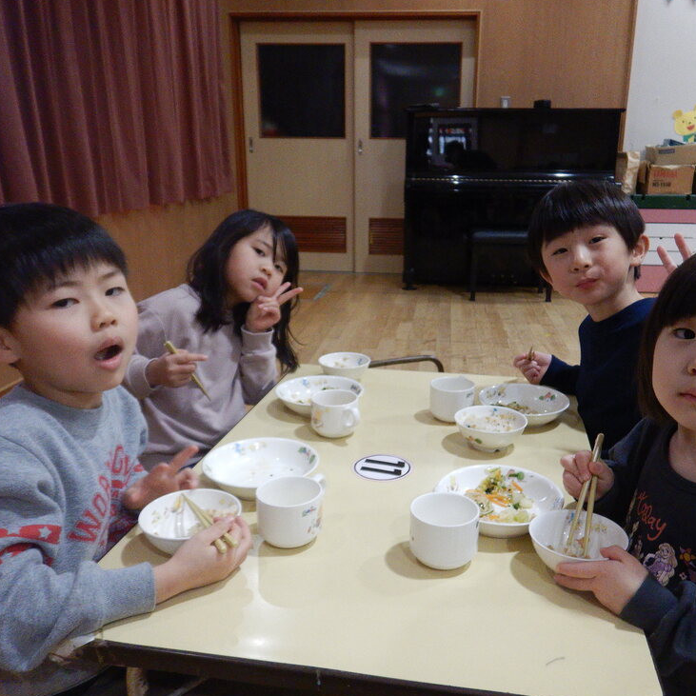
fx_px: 660
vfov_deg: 55.6
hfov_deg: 55.5
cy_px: 350
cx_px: 390
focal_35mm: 29
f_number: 2.8
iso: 200
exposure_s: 1/30
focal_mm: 4.3
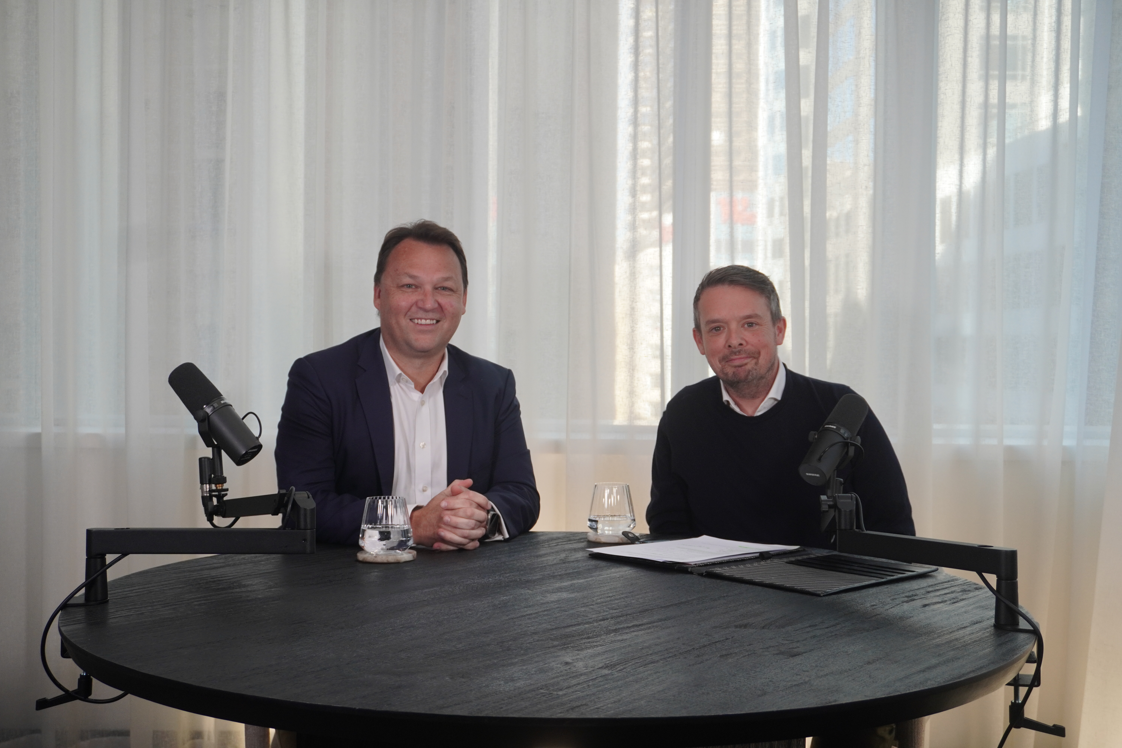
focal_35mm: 42
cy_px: 374
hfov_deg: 46.4
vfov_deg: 31.9
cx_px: 561
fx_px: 1309
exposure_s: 1/50
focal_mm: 28
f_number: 4.5
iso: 400
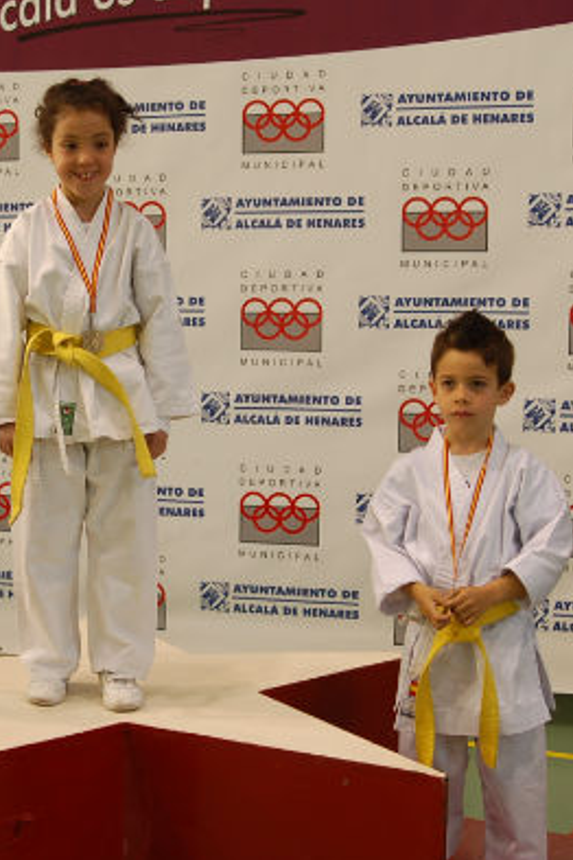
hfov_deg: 20.8
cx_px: 57
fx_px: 1528
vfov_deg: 31.4
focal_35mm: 64
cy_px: 433
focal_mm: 28
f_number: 3.5
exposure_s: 1/50
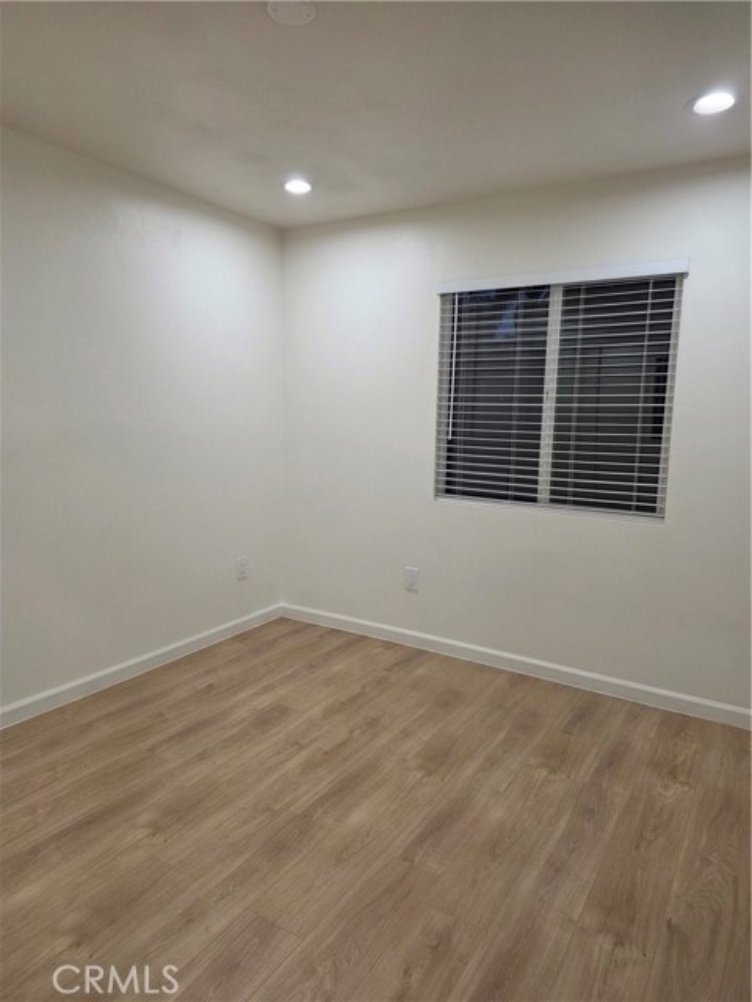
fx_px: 666
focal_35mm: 23
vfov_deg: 73.9
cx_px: 376
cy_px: 501
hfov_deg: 58.9
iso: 125
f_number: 1.7
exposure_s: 1/120
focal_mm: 6.3
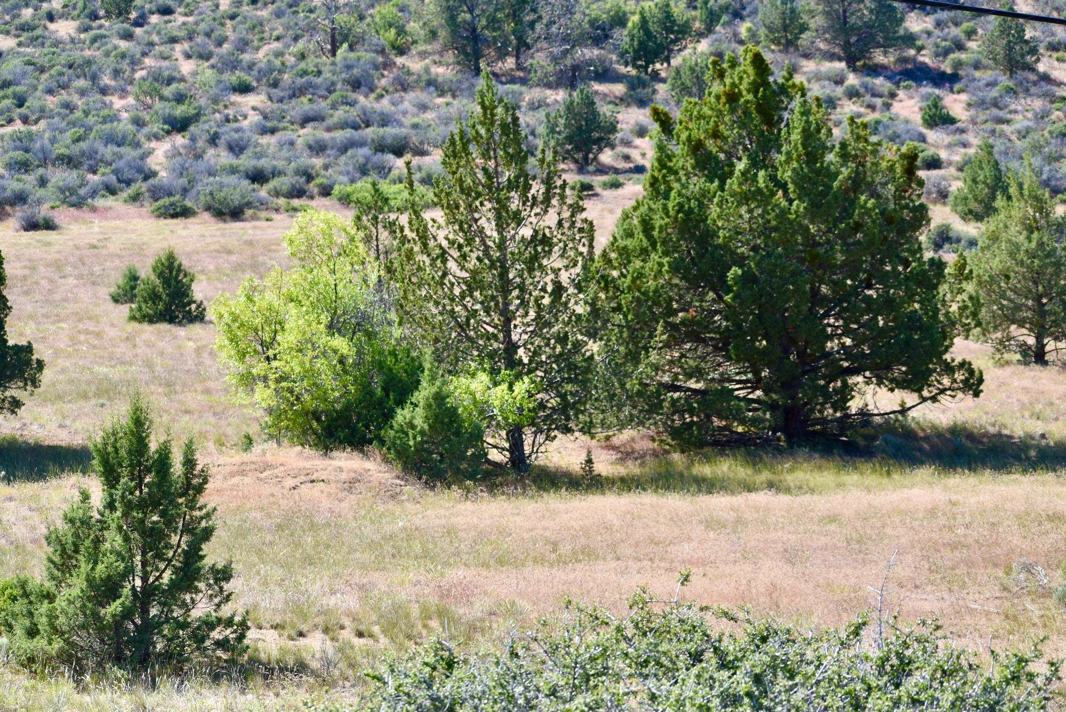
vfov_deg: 13.1
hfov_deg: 19.4
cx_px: 533
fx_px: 3110
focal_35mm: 105
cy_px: 356
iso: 220
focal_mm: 70
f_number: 5.6
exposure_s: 1/500
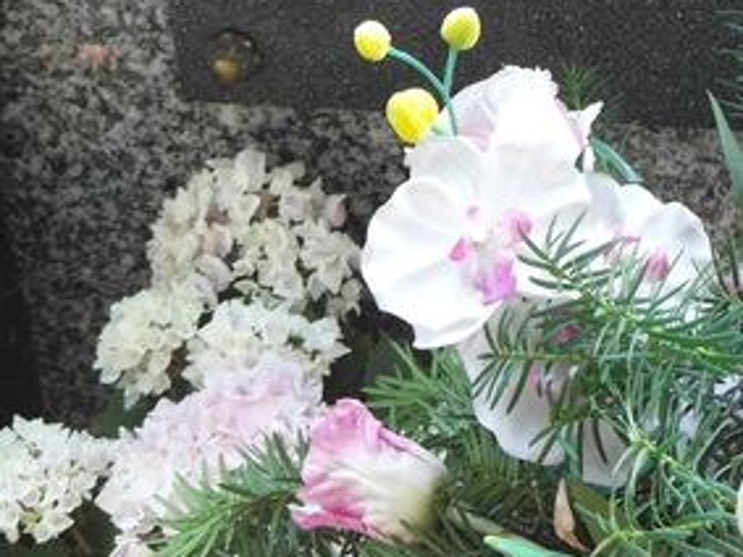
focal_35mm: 129
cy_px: -58
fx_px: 2768
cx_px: 543
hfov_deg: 15.2
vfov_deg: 11.3
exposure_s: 1/60
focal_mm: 12.3
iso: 160
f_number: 3
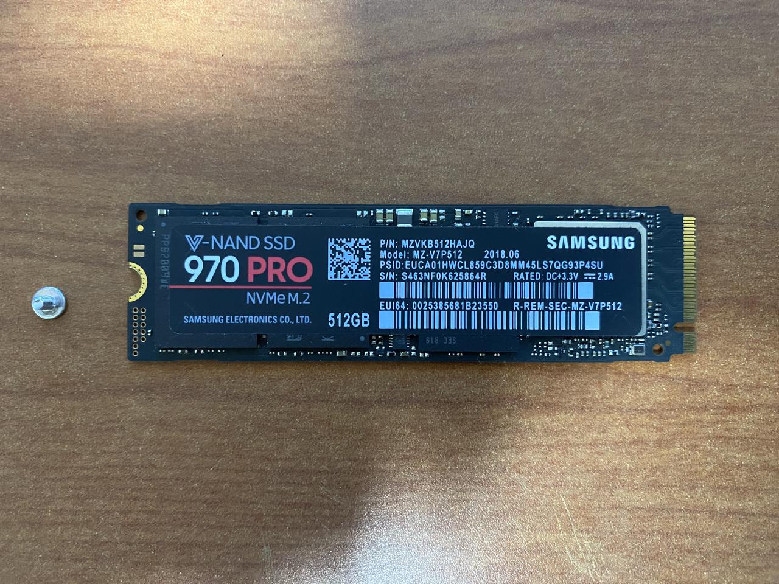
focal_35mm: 26
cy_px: 292
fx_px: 585
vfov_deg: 53.1
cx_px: 390
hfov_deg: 67.3
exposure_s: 1/30
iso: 800
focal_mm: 4.25
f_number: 1.8
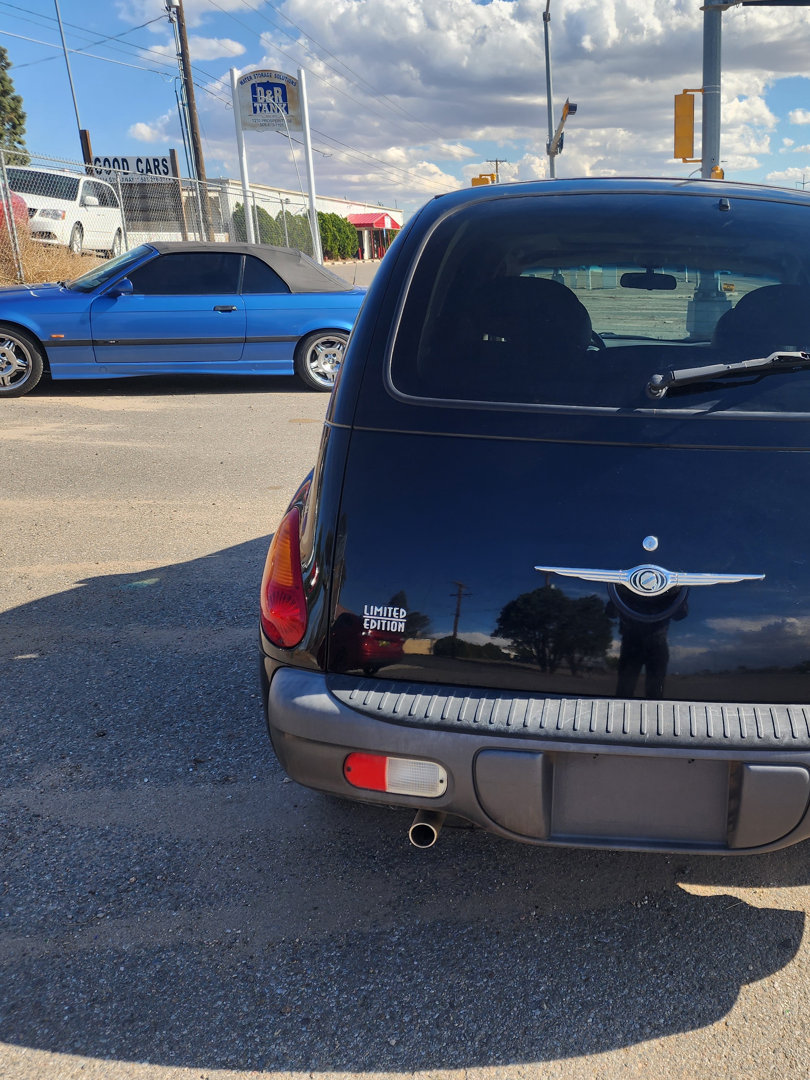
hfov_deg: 44.0
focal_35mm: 31
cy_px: 537
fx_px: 967
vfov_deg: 58.4
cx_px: 602
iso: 12
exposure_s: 1/673
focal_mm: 6.4
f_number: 1.8
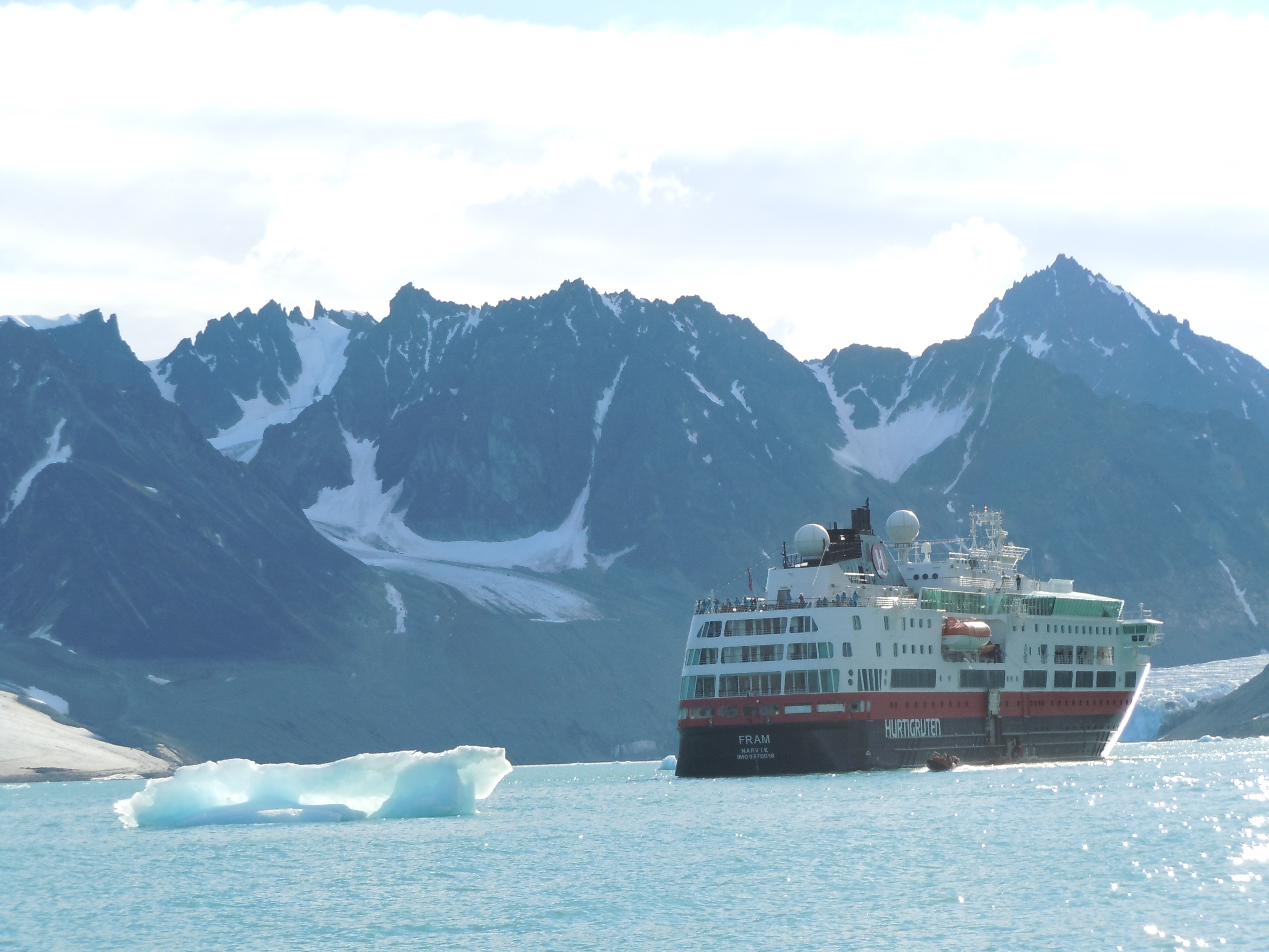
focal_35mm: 102
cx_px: 634
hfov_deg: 19.3
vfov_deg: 14.5
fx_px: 3739
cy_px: 476
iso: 100
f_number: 5.4
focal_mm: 18.3
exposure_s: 1/500
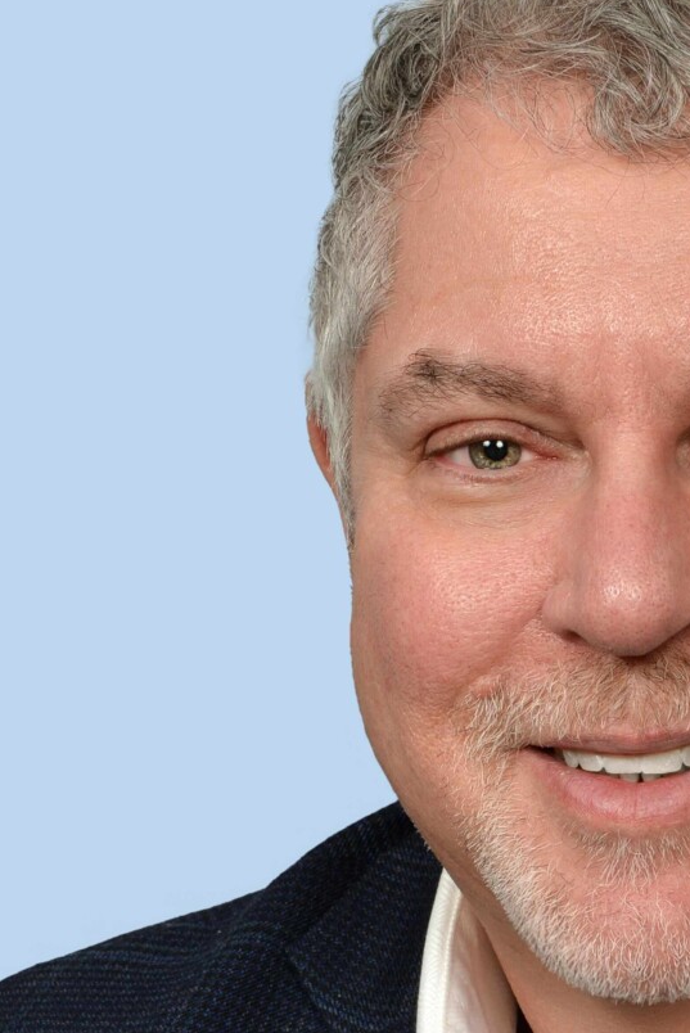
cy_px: 992
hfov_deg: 7.2
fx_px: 5484
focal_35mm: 191
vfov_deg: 10.7
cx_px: 664
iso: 100
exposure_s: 1/125
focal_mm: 60
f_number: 11
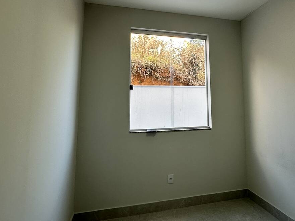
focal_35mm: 23
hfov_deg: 73.2
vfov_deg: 58.0
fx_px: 196
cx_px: 177
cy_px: 82
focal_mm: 2.22
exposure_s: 1/120
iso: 64
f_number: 2.2
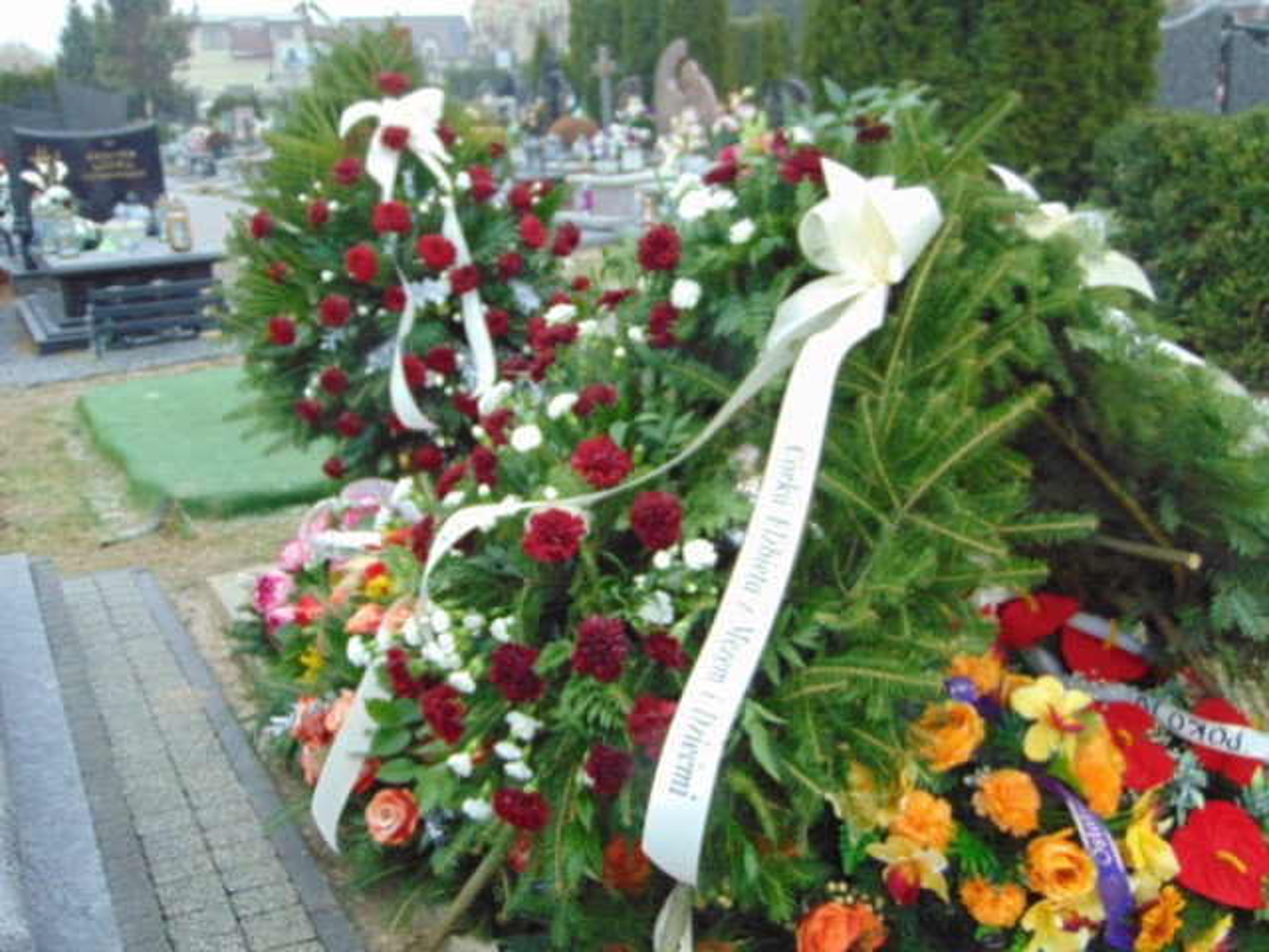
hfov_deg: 52.6
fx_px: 1283
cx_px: 634
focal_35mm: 35
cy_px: 476
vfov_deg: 40.7
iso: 320
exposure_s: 1/60
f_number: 3.2
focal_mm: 6.3
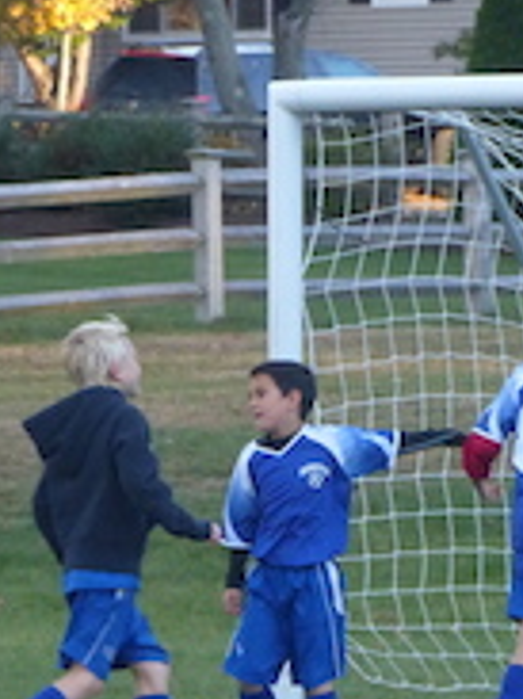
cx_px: 174
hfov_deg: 2.6
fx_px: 11456
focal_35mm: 568
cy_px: 374
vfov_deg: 3.5
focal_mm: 35.1
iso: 400
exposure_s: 1/400
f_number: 2.8
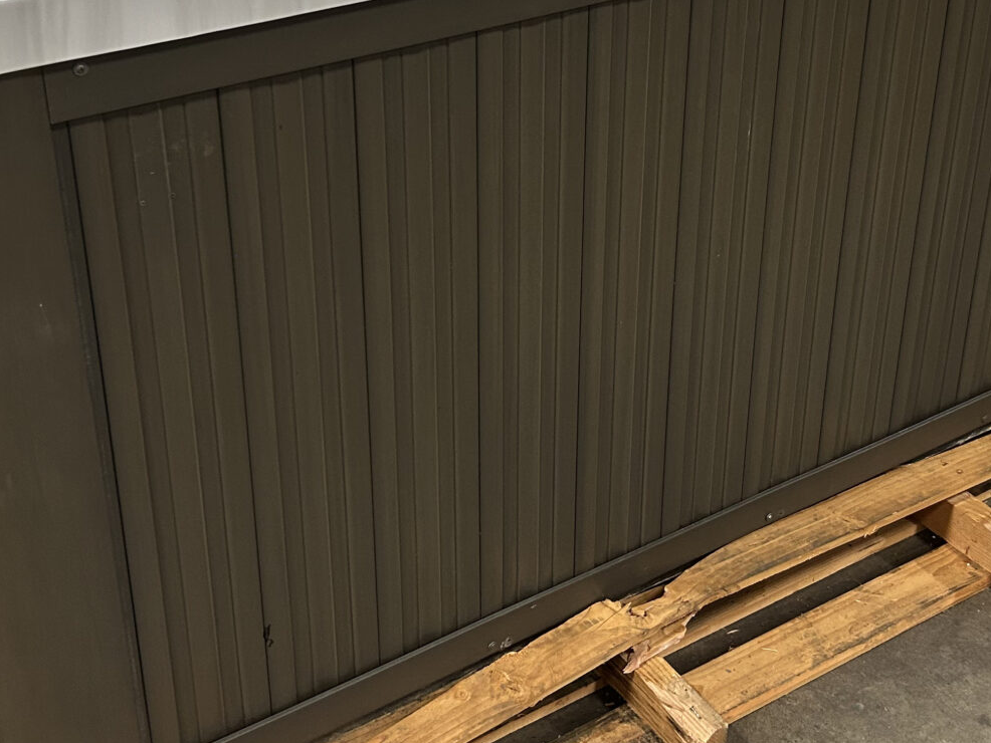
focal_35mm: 54
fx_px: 1546
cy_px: 216
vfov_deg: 26.8
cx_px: 506
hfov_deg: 35.5
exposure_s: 1/60
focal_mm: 5.7
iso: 160
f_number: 1.5
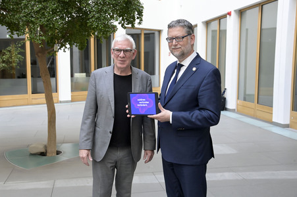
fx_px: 313
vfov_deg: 35.0
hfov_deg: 50.7
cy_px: 98
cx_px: 148
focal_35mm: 38
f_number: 6.3
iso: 4000
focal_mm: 38
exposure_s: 1/125
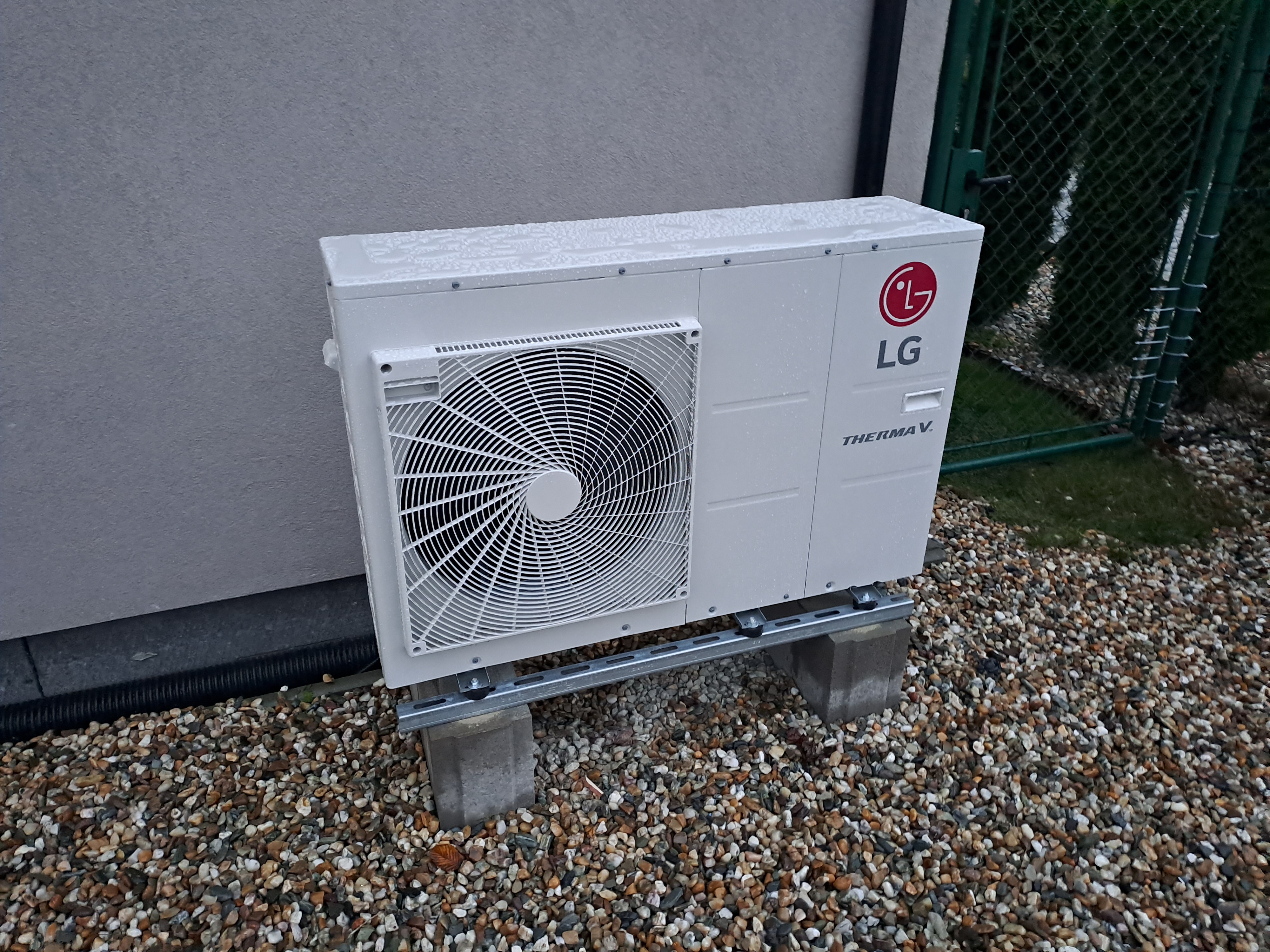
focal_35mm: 25
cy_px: 476
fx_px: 917
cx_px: 635
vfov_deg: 54.9
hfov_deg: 69.4
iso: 500
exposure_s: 1/20
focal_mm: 4.65
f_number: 1.8
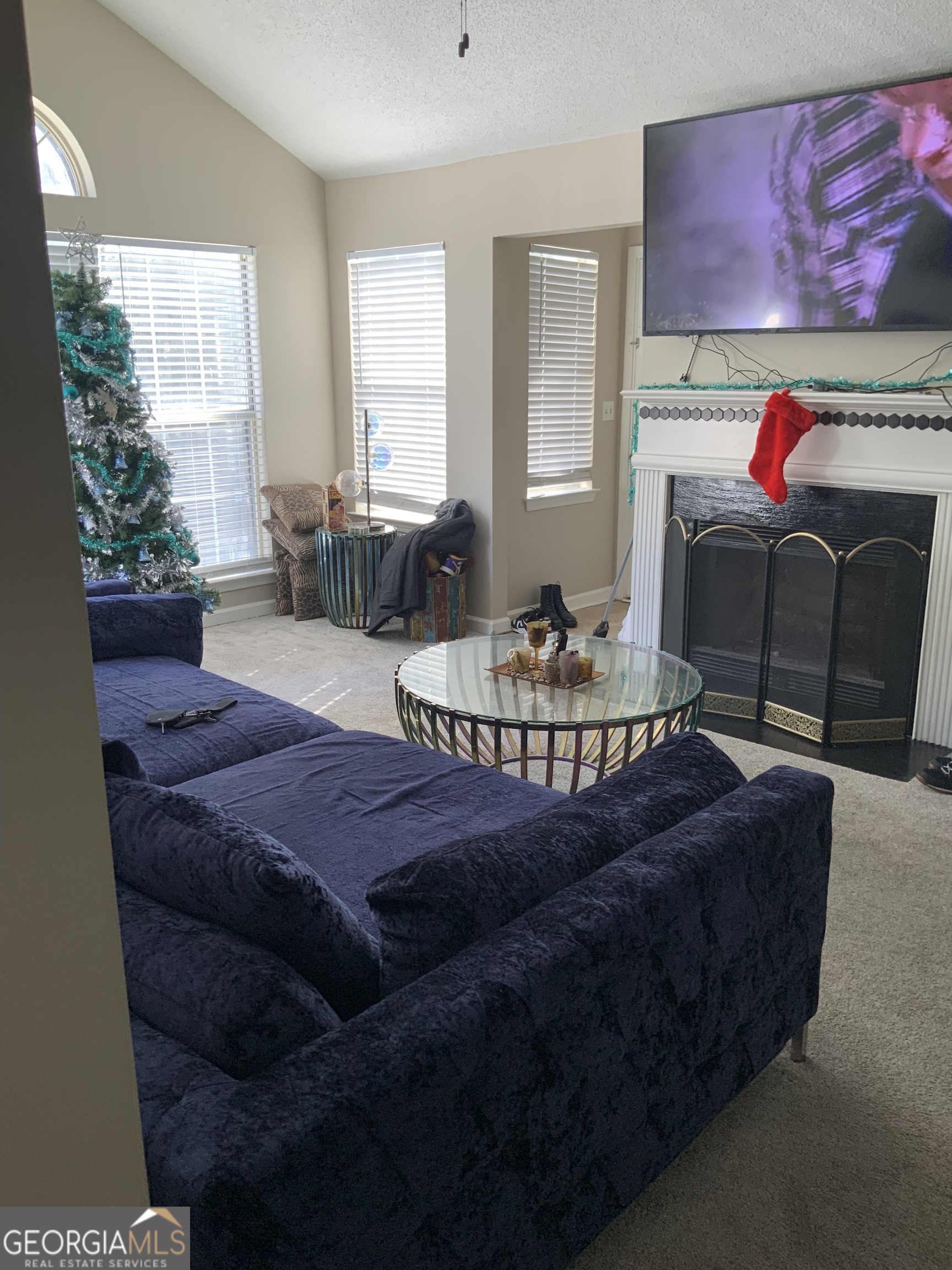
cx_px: 476
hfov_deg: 48.2
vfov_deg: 61.7
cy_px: 635
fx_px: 1063
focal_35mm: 29
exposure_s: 1/120
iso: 64
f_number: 1.8
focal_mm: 3
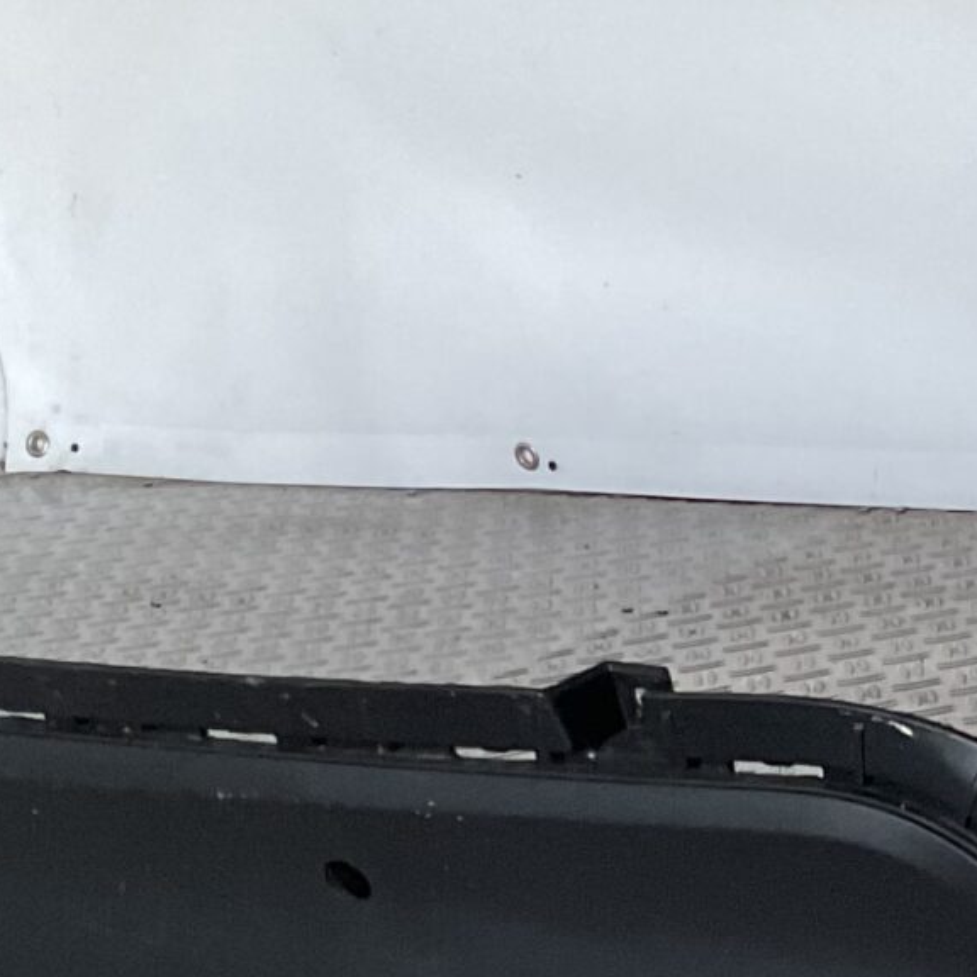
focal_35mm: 114
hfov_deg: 14.8
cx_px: 1157
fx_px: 3640
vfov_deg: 15.2
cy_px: 828
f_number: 1.8
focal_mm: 3
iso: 80
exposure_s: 1/50
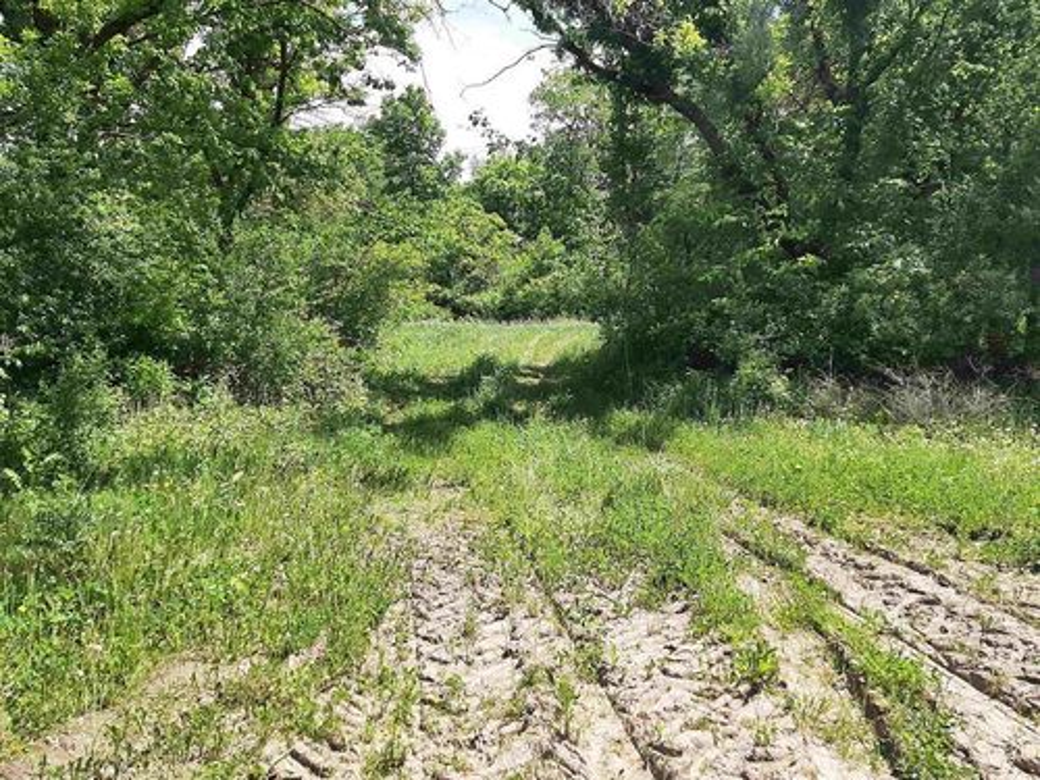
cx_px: 520
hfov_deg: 67.3
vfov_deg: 53.1
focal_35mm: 26
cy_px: 390
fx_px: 781
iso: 40
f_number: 1.7
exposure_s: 1/1155
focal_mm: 3.93
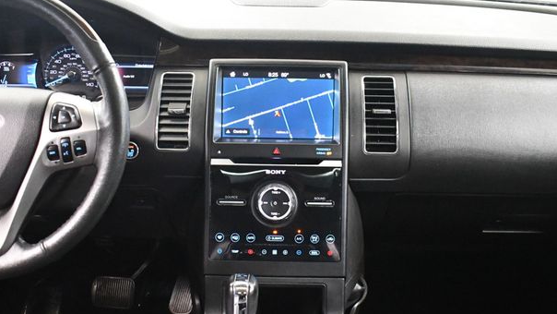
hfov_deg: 50.5
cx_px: 278
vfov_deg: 29.7
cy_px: 183
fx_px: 591
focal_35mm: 40
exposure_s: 1/60
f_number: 3.5
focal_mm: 18
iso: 7200
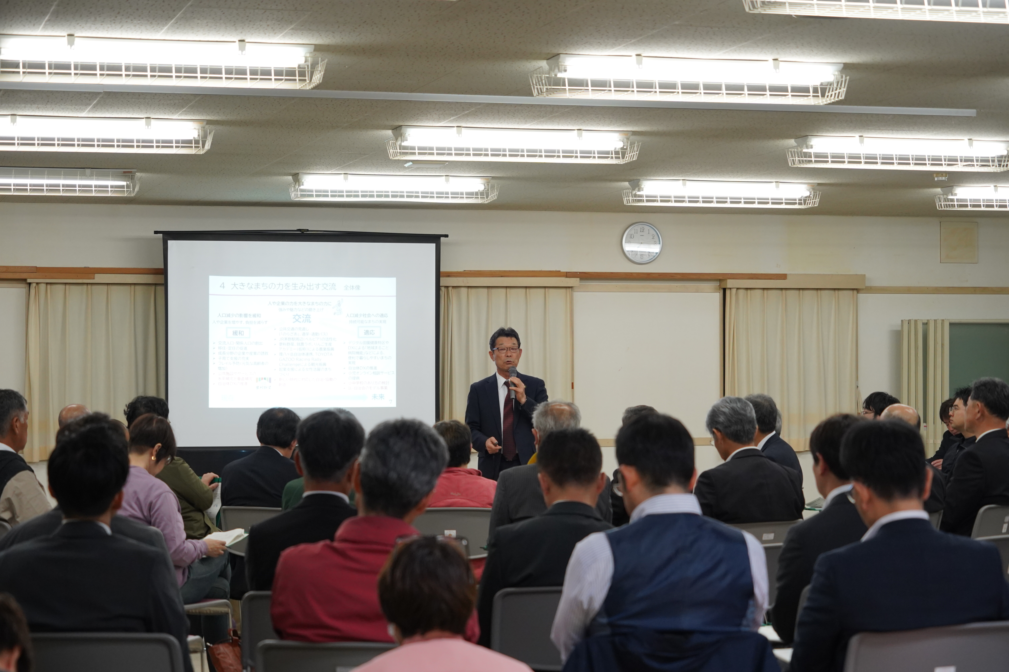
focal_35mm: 83
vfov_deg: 16.5
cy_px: 336
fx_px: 2326
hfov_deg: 24.5
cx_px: 504
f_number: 5.6
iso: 2000
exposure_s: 1/125
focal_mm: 83
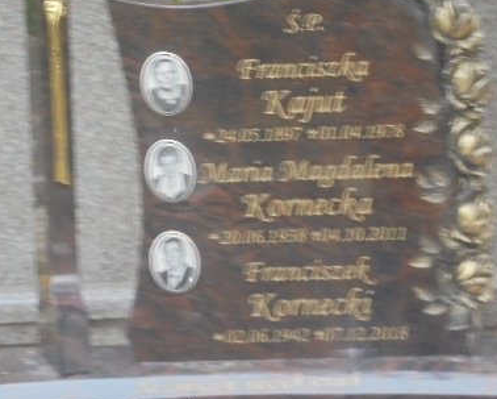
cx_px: 208
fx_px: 2017
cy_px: 111
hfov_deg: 14.0
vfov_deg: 11.3
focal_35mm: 137
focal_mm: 14.9
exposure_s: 1/15
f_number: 6.7
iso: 400
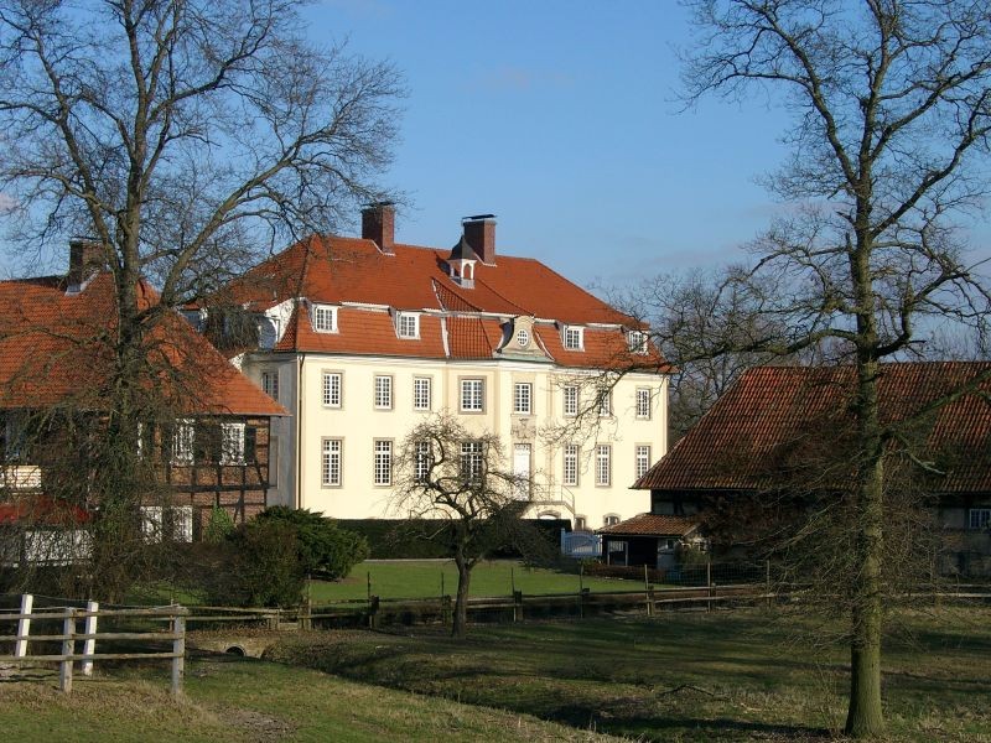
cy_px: 372
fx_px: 1975
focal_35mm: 69
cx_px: 496
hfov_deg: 28.2
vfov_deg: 21.3
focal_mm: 14.22
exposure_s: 1/827
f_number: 4
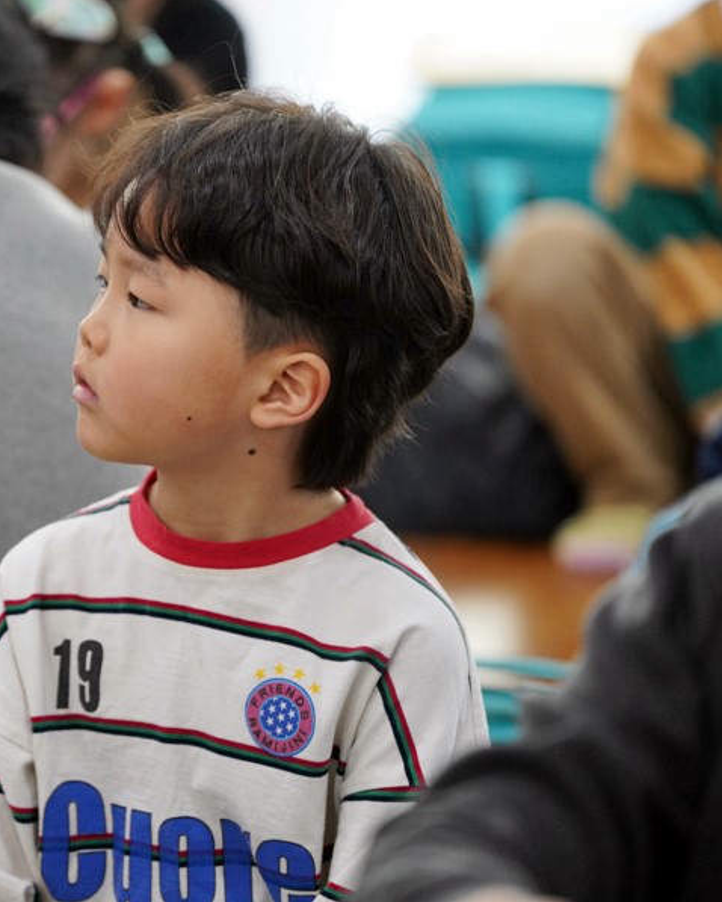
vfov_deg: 6.8
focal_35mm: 283
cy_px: 450
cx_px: 97
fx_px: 7555
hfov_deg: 5.5
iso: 1600
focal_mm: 200
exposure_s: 1/250
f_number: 2.8
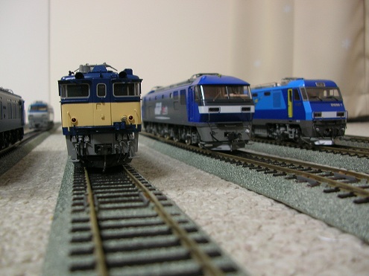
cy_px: 138
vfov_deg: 40.7
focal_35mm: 35
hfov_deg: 52.6
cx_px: 184
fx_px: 373
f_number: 2.8
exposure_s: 1/6
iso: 68
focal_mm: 5.8
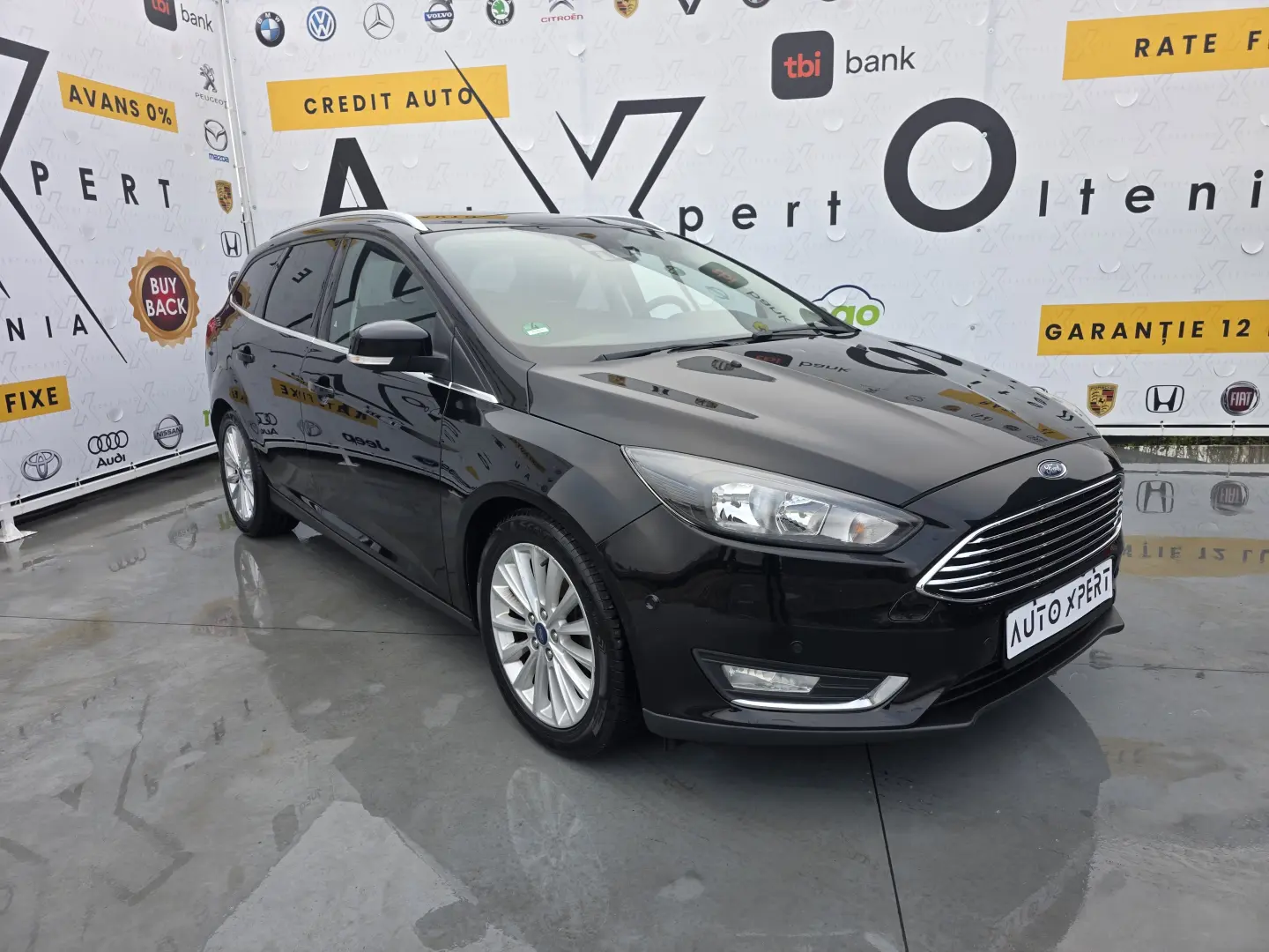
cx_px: 634
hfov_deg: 73.9
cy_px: 476
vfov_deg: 58.9
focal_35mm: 23
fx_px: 843
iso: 20
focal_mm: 6.3
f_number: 1.7
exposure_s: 1/100
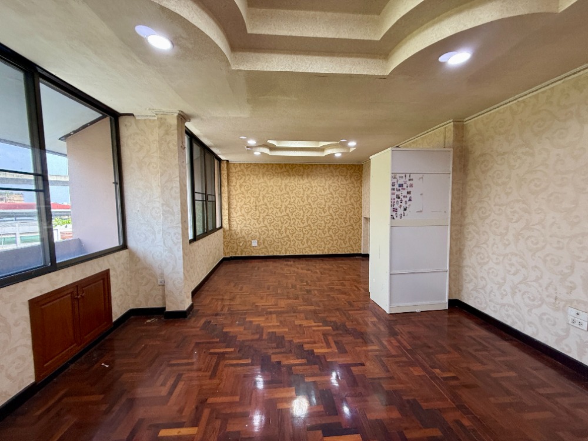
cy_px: 220
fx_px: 238
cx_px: 294
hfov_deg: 102.1
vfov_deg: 85.7
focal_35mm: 14
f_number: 2.2
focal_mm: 2.22
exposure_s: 1/50
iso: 160
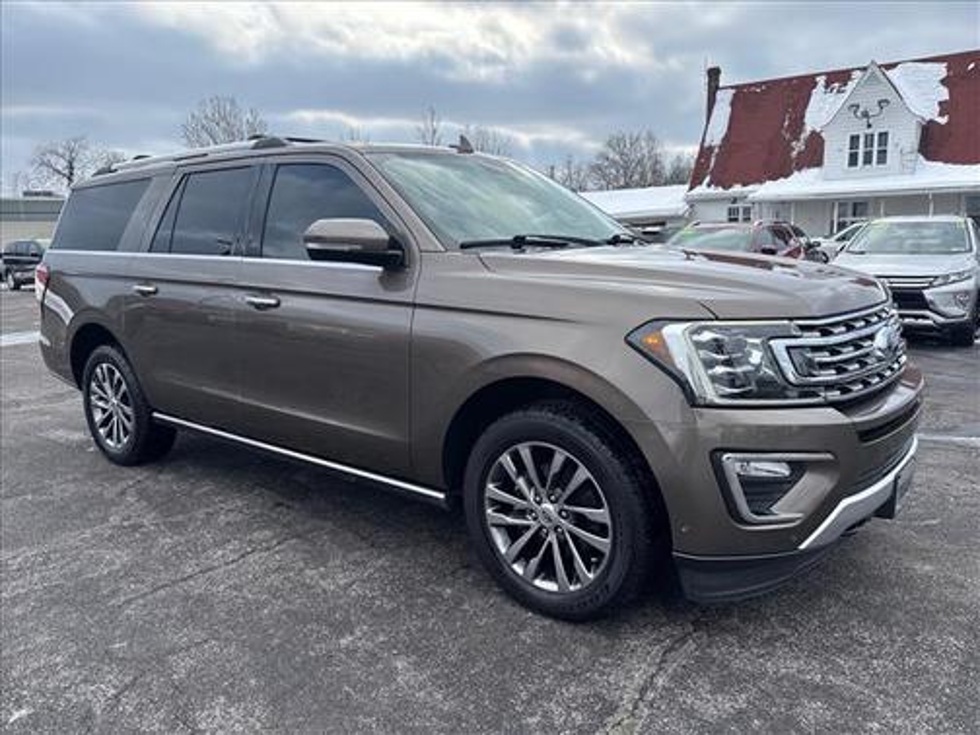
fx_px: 736
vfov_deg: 53.1
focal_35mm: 26
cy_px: 368
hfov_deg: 67.3
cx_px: 490
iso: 50
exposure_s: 1/1949
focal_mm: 5.96
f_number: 1.6
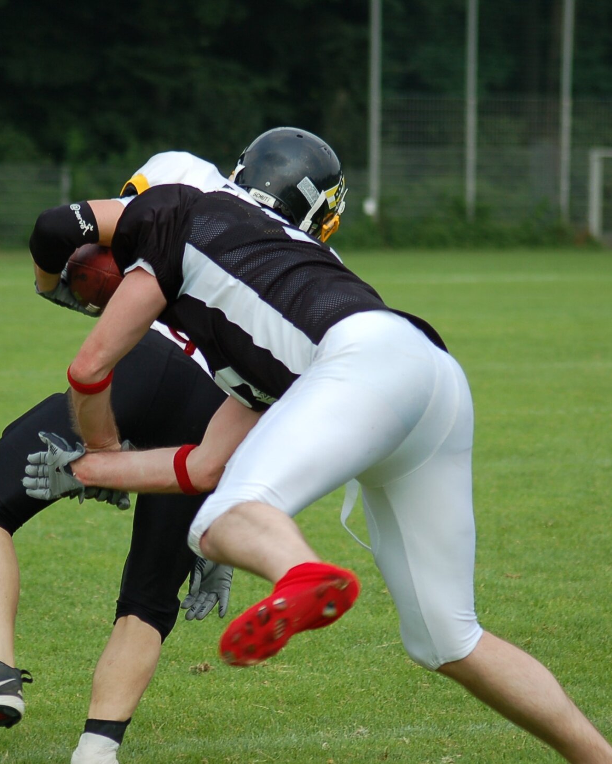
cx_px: 248
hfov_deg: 6.1
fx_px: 5773
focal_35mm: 255
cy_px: 382
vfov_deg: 7.6
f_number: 4.2
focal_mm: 120
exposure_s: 1/1000
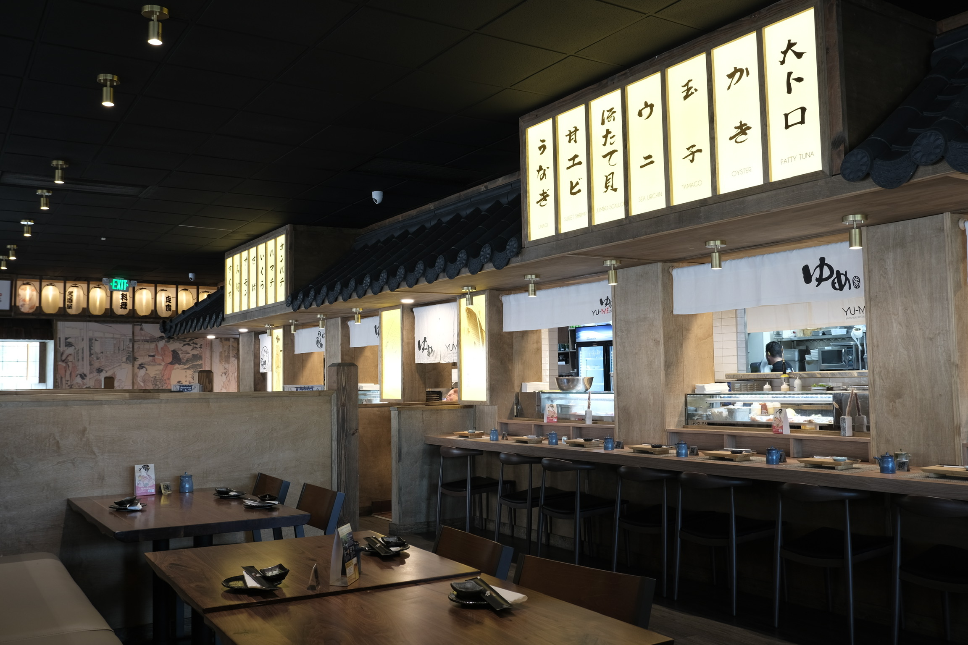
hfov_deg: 58.7
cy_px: 322
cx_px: 484
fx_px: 860
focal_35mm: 32
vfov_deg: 41.1
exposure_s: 1/3
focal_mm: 21.5
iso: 160
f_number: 6.4
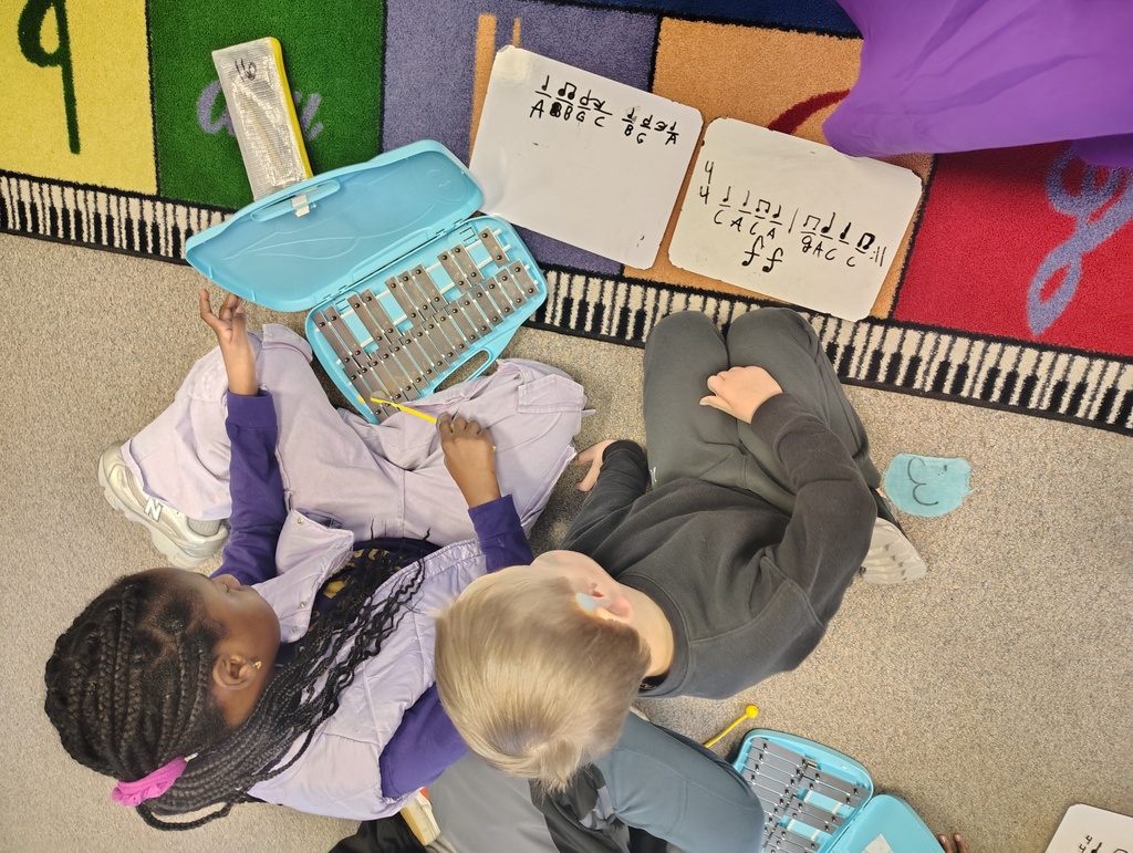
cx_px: 566
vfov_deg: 56.9
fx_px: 787
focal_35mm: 24
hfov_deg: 71.5
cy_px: 426
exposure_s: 1/30
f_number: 1.8
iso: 2606
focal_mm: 5.56
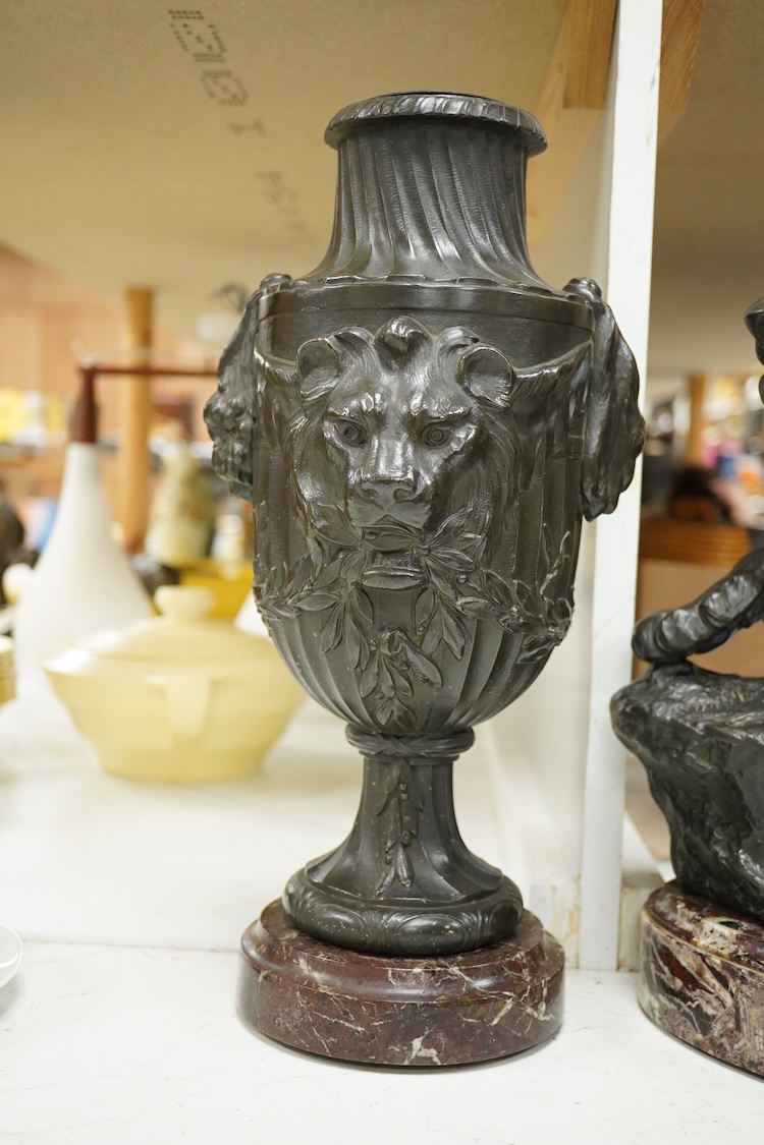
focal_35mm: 45
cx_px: 382
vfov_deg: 43.6
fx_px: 1432
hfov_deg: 29.9
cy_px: 572
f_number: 5.6
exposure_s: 1/160
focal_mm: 30
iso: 2500
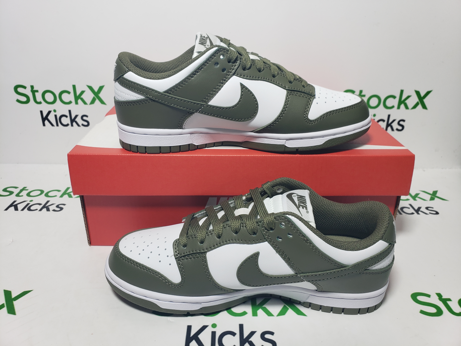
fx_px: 346
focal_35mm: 26
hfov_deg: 67.3
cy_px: 173
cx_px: 230
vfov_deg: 53.1
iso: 50
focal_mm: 4.3
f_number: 2.4
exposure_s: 1/166
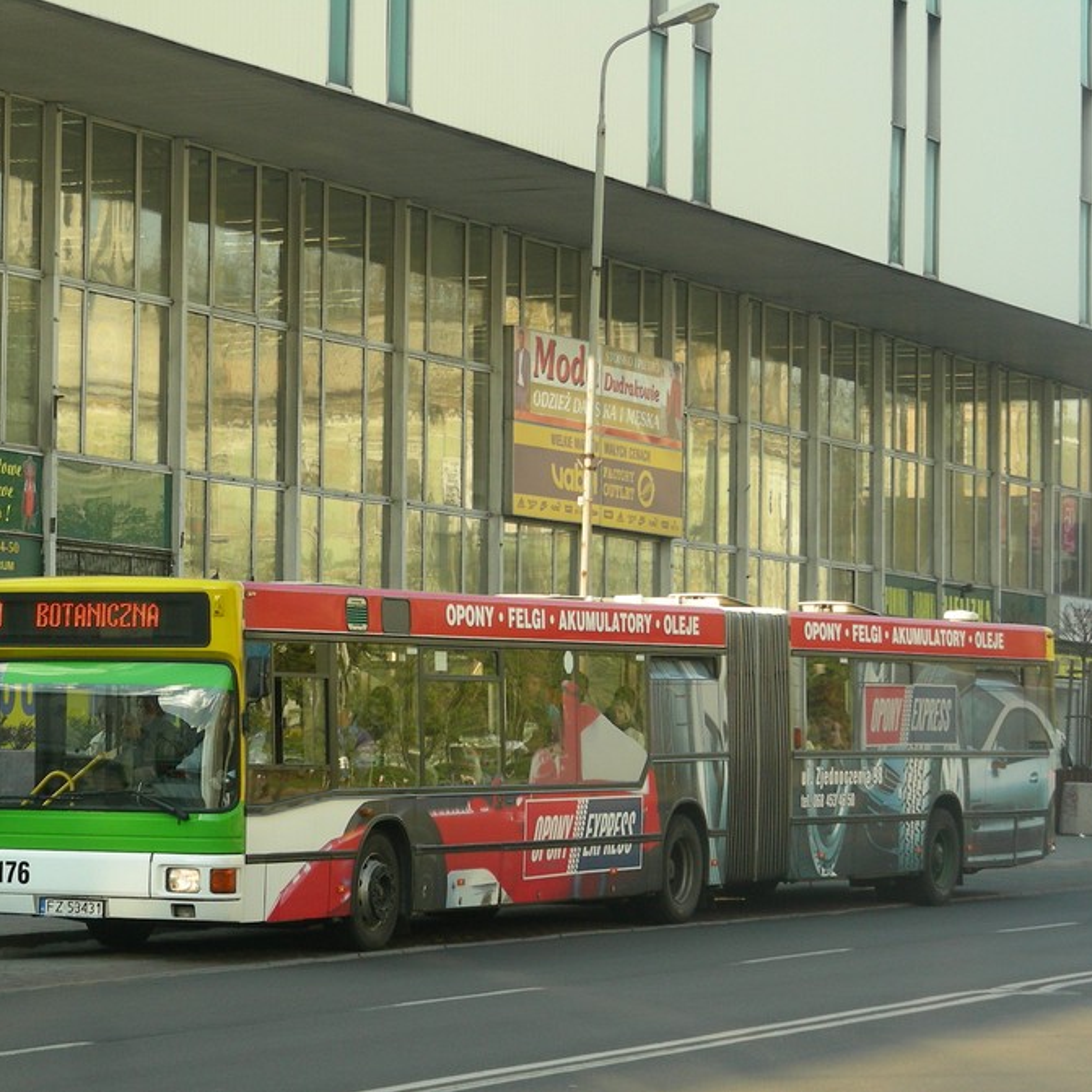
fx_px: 4783
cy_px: 546
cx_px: 491
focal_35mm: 134
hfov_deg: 13.0
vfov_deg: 13.0
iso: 50
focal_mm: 18.9
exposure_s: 1/137
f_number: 3.5
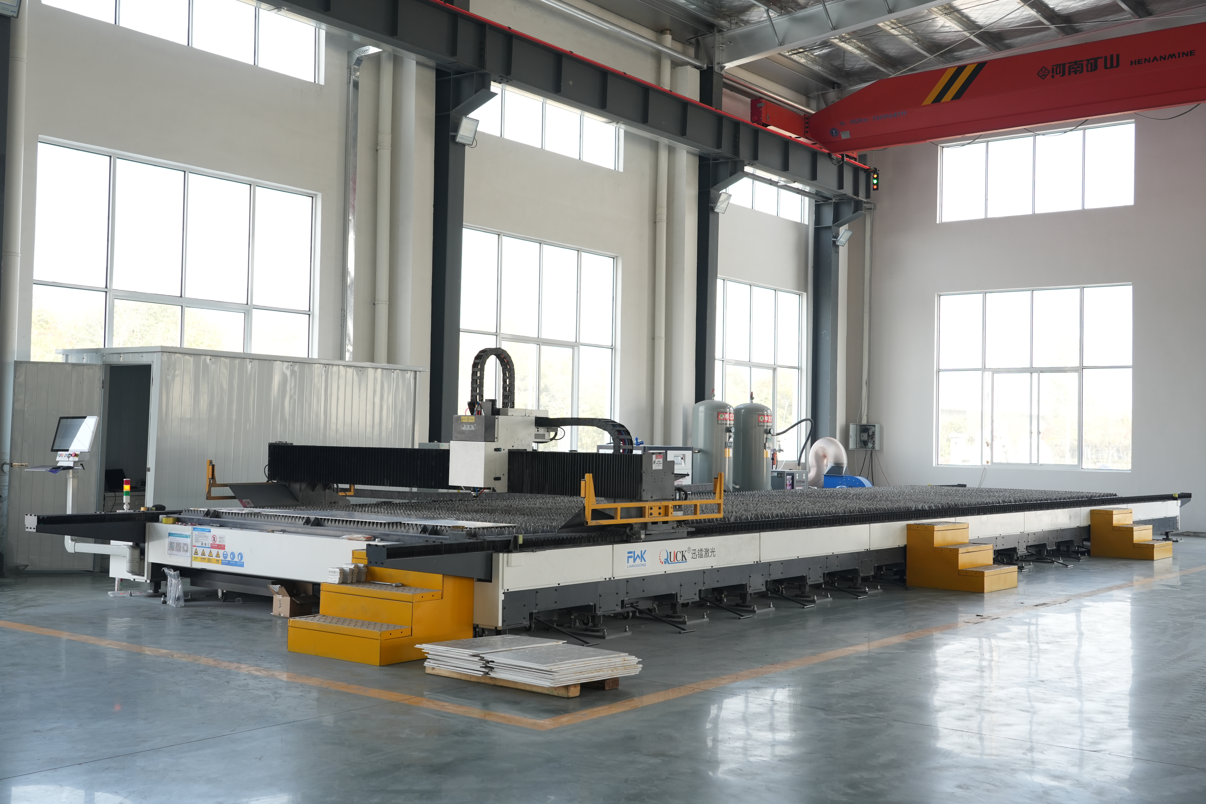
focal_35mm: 38
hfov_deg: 50.7
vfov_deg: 35.1
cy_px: 402
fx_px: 1273
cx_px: 603
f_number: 7.1
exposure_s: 1/100
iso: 640
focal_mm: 38
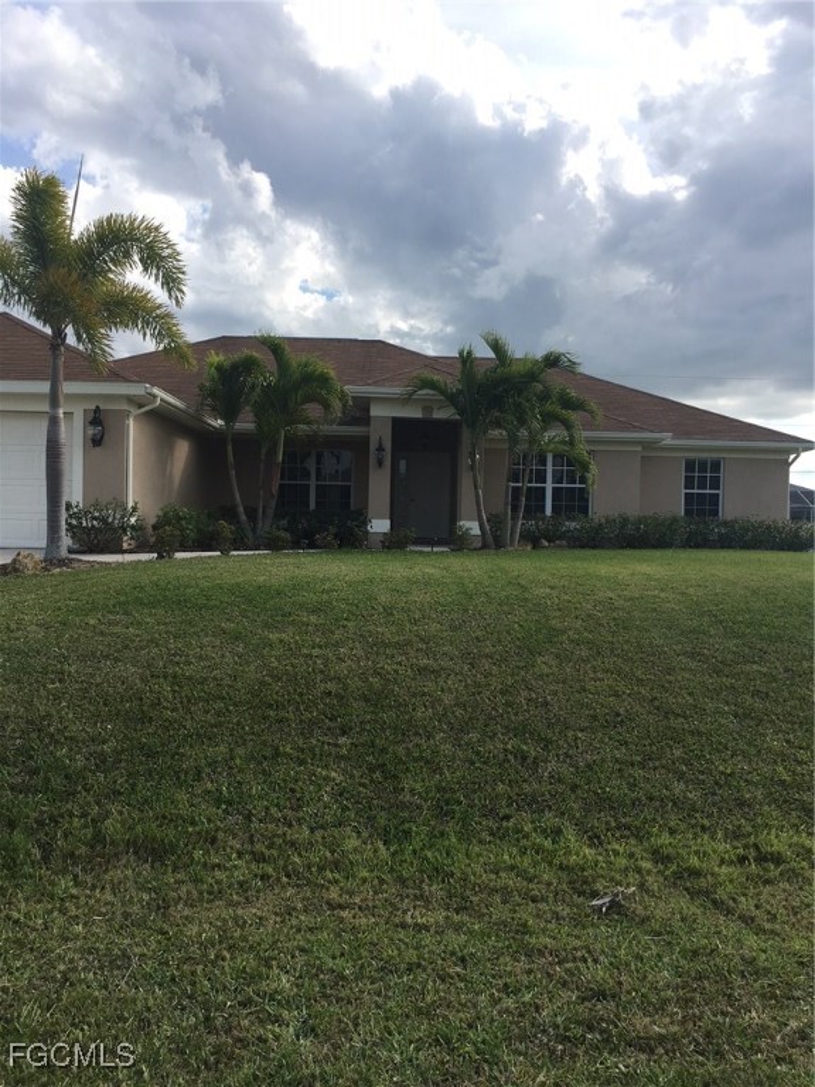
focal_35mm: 29
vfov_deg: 61.7
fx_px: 910
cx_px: 408
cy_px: 544
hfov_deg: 48.2
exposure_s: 1/927
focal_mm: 4.15
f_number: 2.2
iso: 25
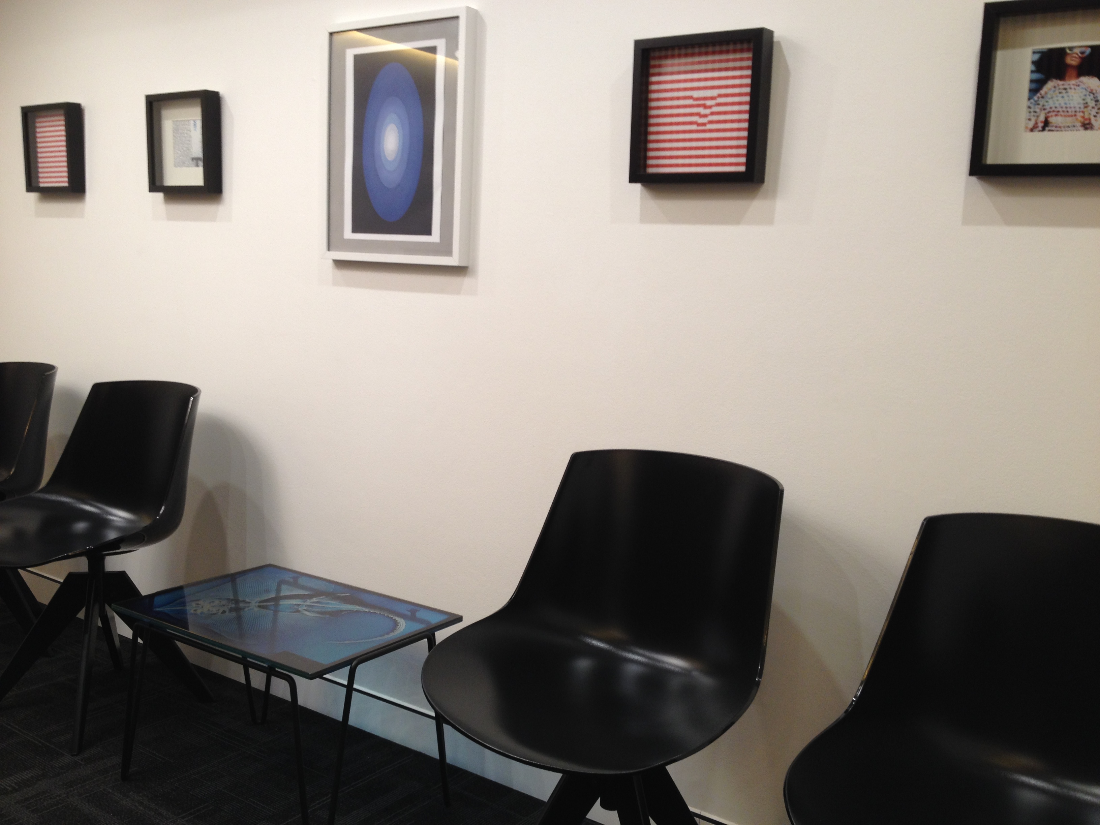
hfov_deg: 52.6
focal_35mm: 35
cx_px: 550
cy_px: 412
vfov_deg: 40.7
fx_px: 1112
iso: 64
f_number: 2.4
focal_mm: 4.28
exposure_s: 1/20
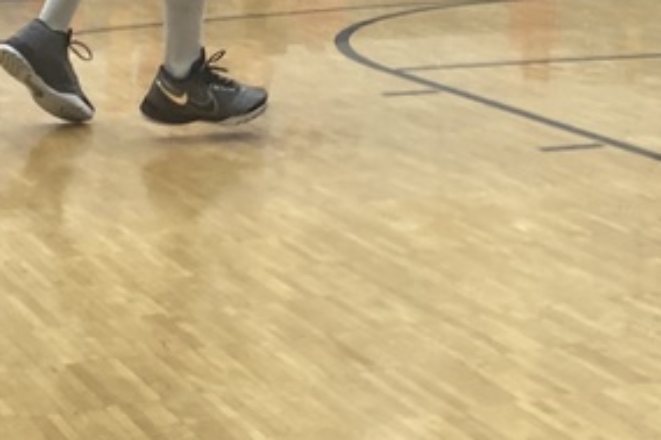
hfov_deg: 19.3
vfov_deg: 12.0
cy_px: -352
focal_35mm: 105
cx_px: 526
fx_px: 1927
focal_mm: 3.99
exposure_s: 1/120
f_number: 1.8
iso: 80
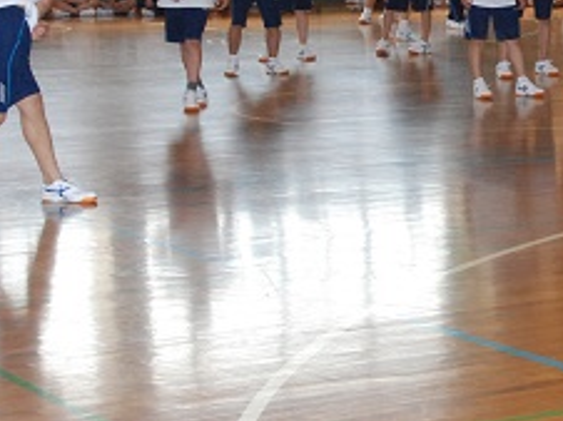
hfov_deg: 14.4
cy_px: 123
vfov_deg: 11.0
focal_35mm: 134
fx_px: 2182
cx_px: 625
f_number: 6.3
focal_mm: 35
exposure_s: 1/200
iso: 1600
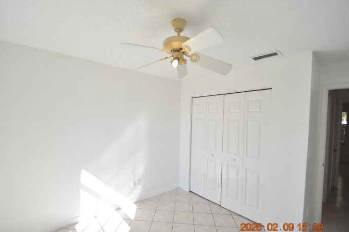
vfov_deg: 73.7
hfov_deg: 96.7
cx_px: 172
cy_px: 122
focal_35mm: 16
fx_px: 155
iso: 800
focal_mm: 10
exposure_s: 1/2000
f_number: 3.5
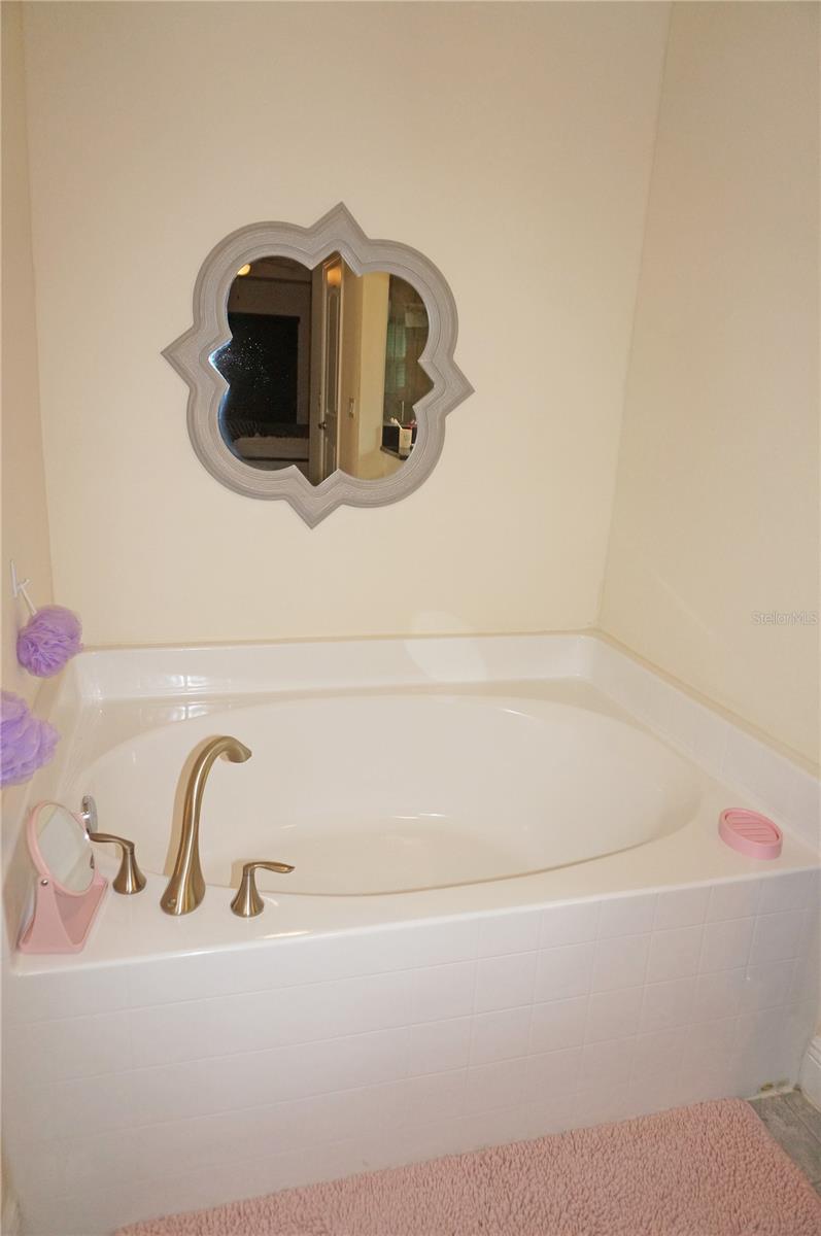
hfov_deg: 53.0
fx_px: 823
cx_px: 410
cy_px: 618
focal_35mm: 24
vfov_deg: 73.8
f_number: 4
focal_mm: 16
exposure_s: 1/160
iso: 500
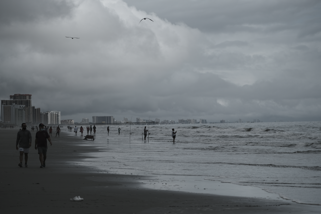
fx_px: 1337
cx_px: 160
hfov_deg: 13.7
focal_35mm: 150
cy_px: 107
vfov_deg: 9.1
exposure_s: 1/2900
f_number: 4.5
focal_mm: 100
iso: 160
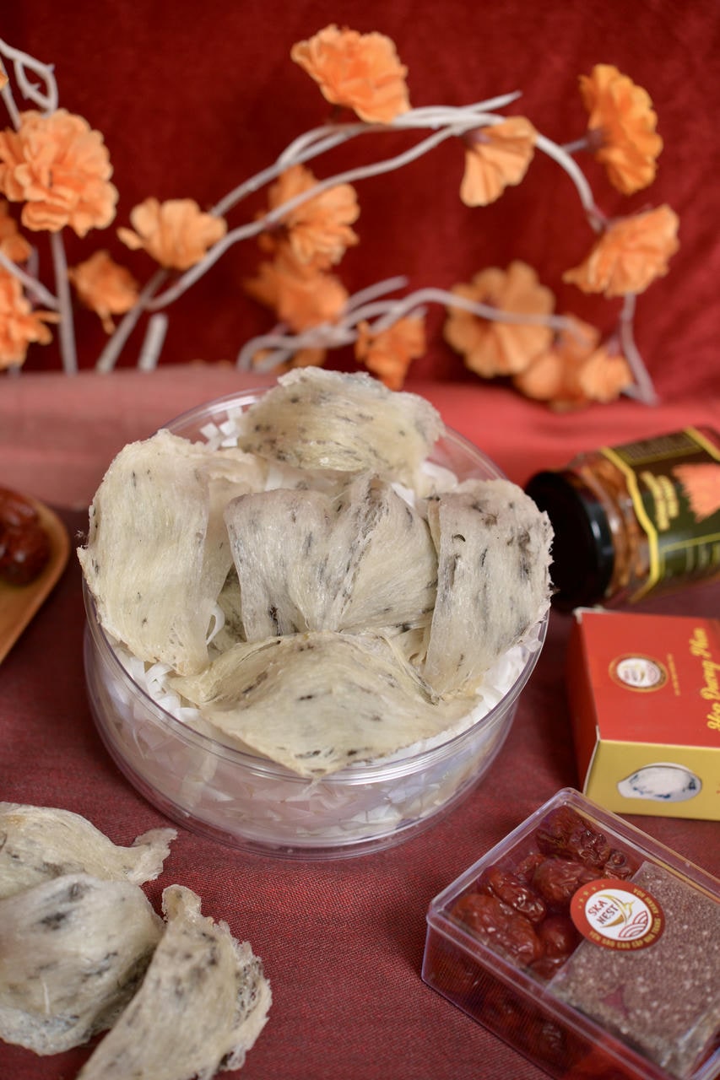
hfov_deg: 22.6
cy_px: 540
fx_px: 1800
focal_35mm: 60
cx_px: 360
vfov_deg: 33.4
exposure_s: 1/100
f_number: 4.5
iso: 500
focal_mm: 60
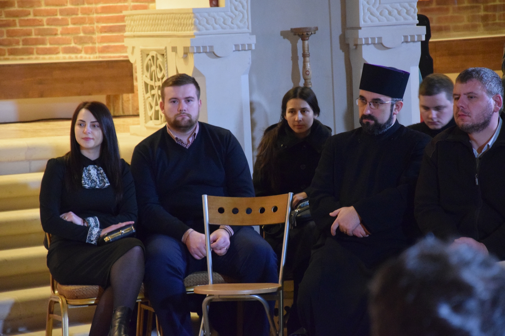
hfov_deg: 13.0
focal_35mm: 158
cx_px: 252
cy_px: 168
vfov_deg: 8.7
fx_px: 2209
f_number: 5.6
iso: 6400
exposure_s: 1/10
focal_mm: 105
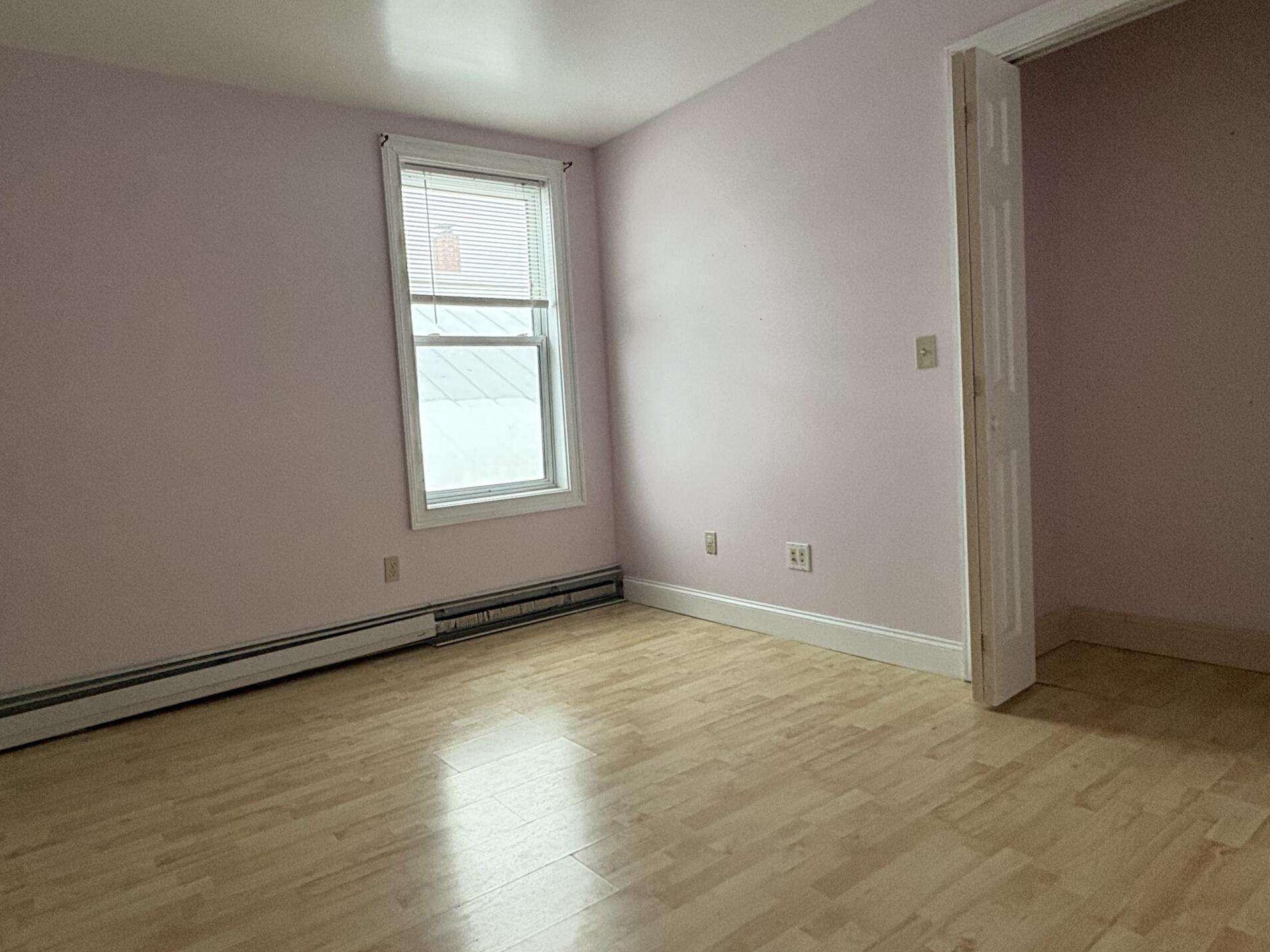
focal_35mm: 22
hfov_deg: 76.2
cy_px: 471
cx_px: 577
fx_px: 807
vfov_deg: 61.1
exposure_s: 1/60
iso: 400
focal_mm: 2.22
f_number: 2.2
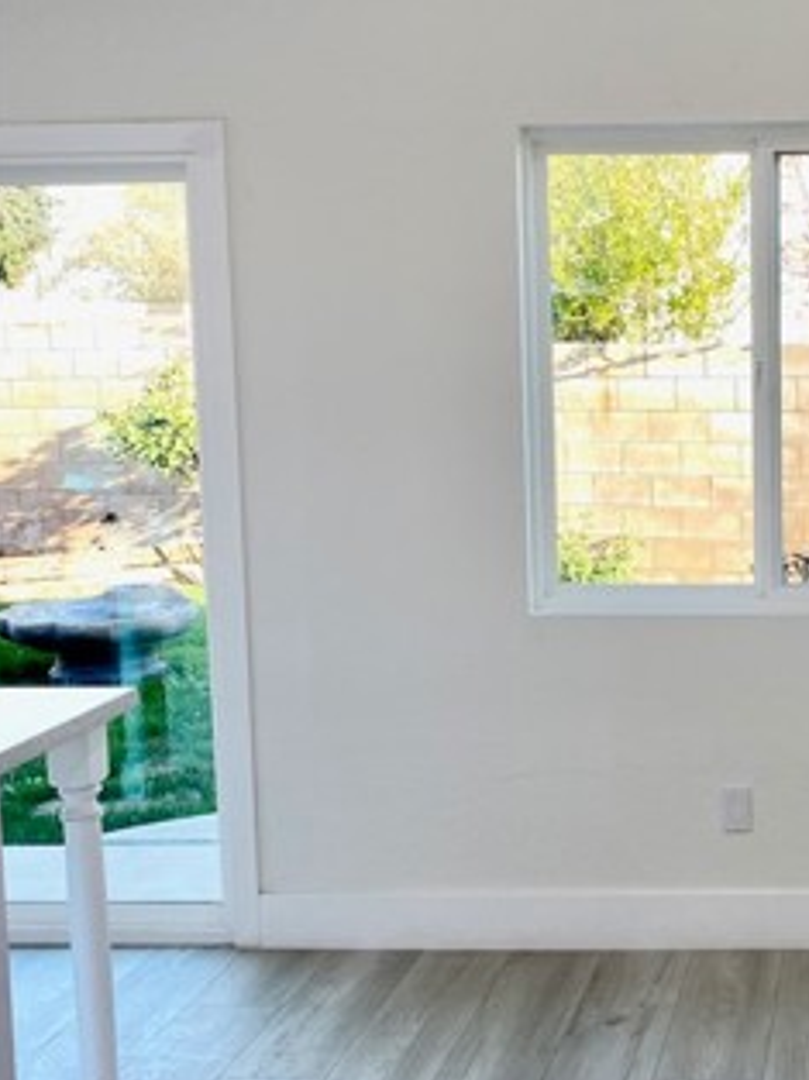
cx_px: 809
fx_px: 1654
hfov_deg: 26.1
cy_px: 540
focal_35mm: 53
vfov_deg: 36.2
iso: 32
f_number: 1.8
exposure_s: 1/120
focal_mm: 4.25
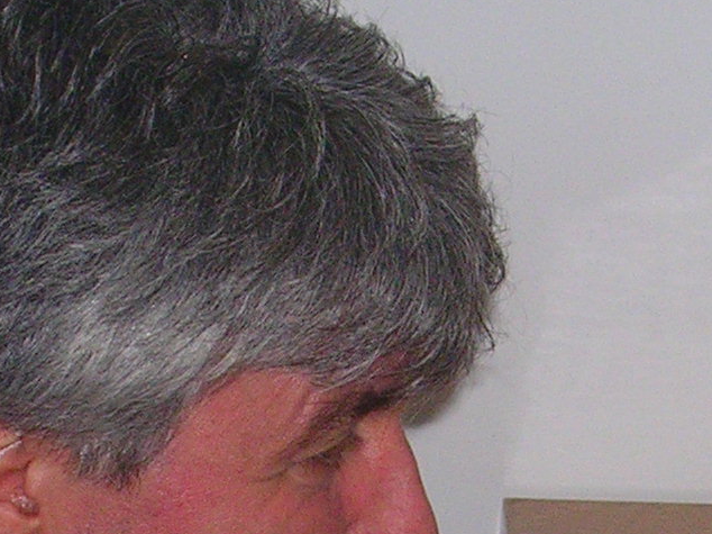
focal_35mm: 294
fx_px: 6045
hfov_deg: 6.7
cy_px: 758
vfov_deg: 5.0
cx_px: 337
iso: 119
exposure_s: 1/60.1
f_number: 4.2
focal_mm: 13.7
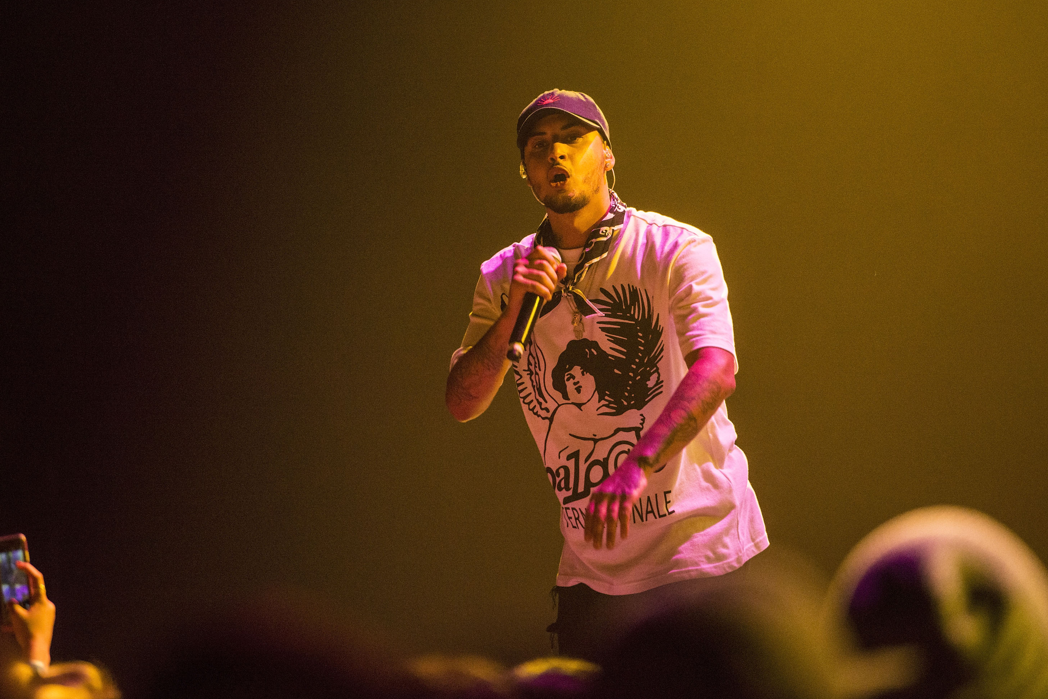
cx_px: 528
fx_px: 5998
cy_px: 355
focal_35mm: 206
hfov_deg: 10.0
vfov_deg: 6.7
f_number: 3.5
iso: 3200
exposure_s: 1/250
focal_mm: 200
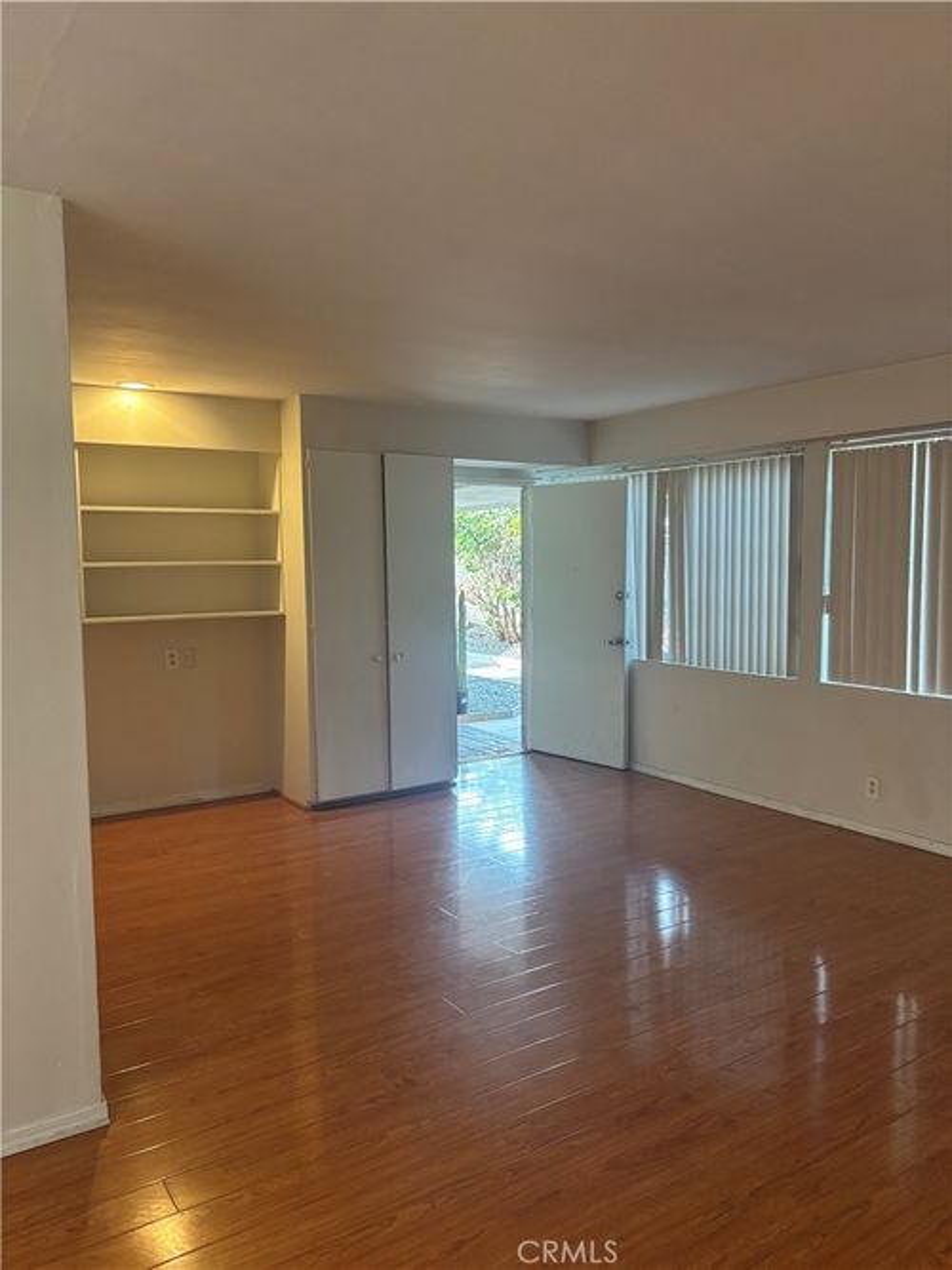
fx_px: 954
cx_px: 476
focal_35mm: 26
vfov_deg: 67.3
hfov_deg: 53.0
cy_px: 635
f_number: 1.6
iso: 320
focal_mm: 5.96
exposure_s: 1/60
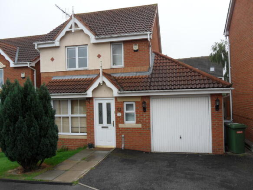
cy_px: 95
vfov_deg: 51.3
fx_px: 197
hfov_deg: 65.3
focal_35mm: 27
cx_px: 126
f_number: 3.5
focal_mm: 4.9
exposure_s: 1/60
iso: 80
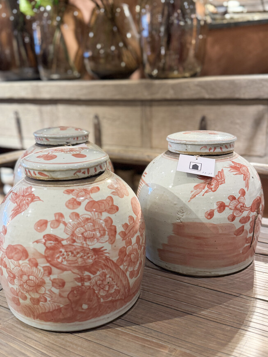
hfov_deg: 42.9
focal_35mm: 33
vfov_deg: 55.3
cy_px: 187
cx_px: 126
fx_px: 341
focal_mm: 6.76
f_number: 1.78
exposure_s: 1/50
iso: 320
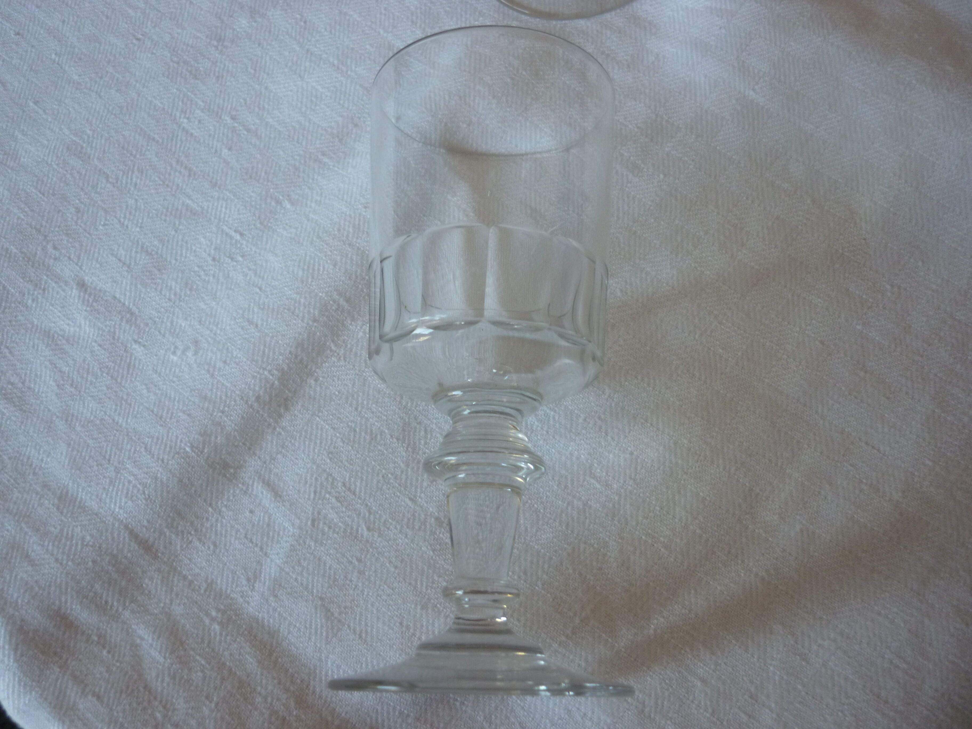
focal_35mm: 33
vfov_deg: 42.9
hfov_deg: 55.4
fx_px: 927
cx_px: 486
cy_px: 364
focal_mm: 5.5
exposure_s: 1/30
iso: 160
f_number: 2.8
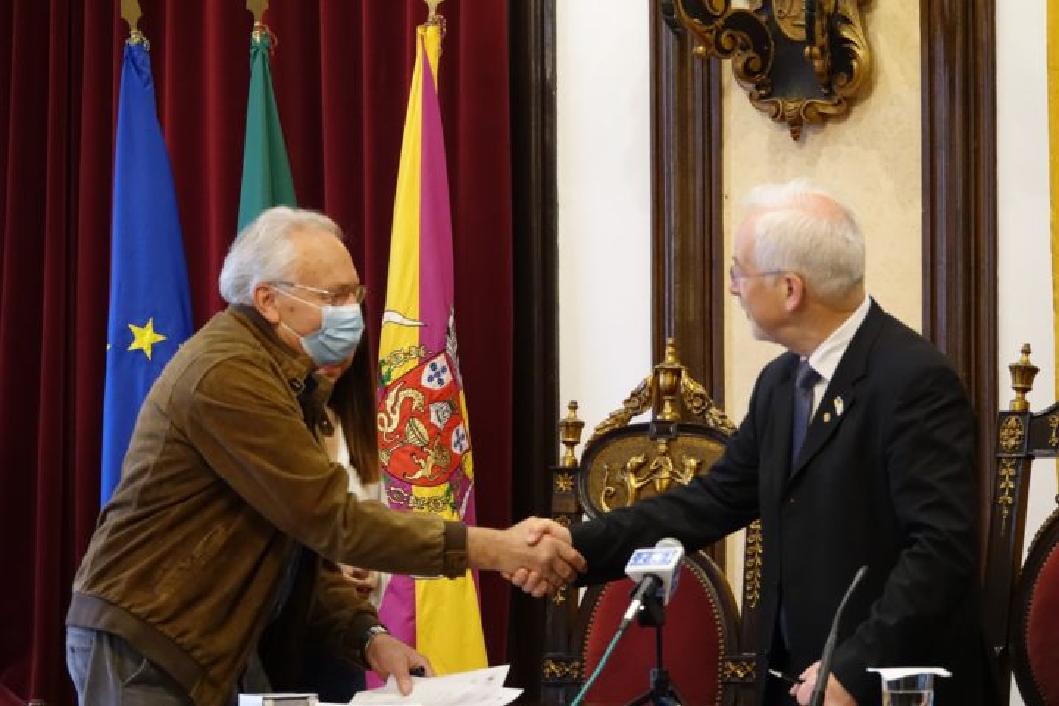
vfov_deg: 6.0
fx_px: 6736
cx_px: 530
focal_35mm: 229
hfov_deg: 9.0
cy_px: 353
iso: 1600
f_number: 4
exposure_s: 1/80
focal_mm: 83.9
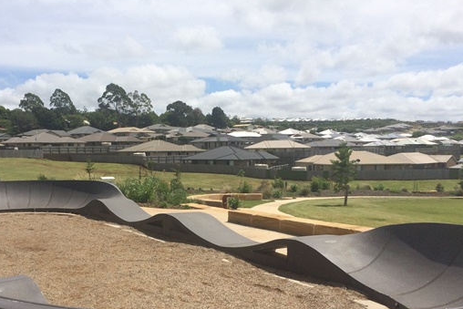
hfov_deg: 50.3
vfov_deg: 34.6
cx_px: 180
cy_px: 214
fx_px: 489
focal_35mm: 38
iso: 32
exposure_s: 1/4115
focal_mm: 4.15
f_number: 2.2
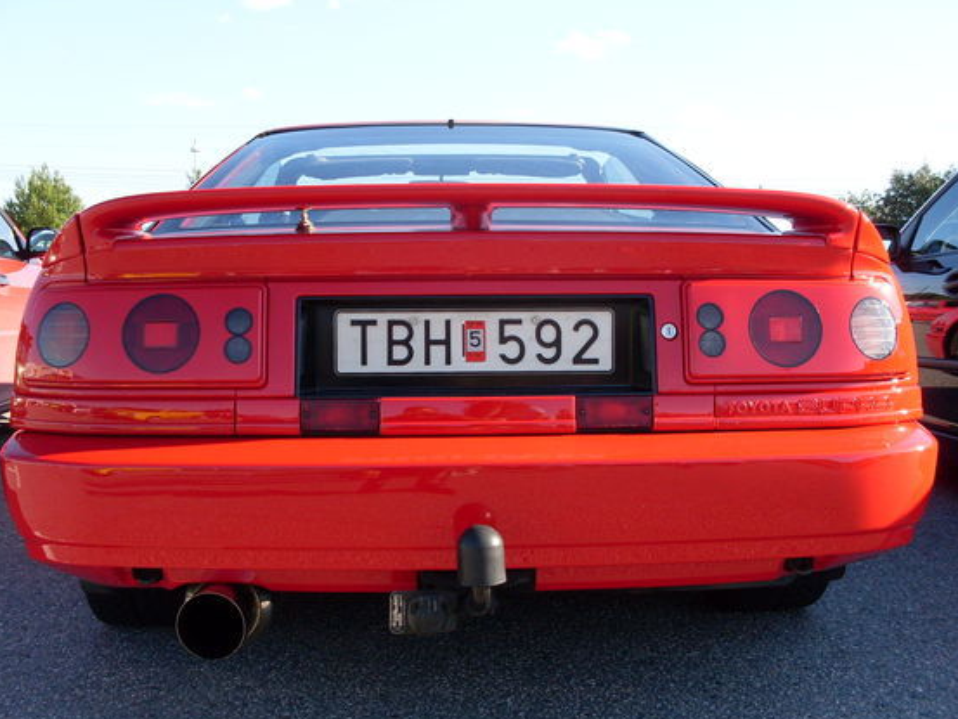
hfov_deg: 42.9
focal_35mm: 44
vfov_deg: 32.9
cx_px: 492
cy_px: 355
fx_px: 1218
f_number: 2.8
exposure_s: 1/500
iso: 80
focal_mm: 6.3
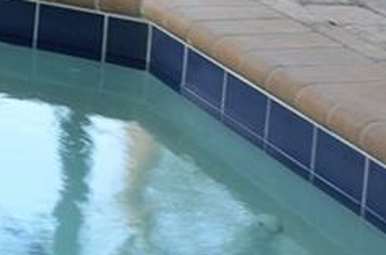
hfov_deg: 11.0
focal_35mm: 163
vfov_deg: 8.2
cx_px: -482
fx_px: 1743
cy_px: -95
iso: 100
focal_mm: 16
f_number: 5
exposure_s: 1/5
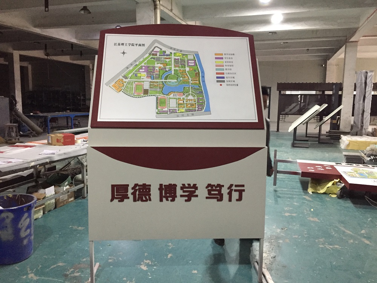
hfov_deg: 61.7
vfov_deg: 48.2
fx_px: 316
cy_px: 142
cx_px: 188
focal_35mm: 29
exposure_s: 1/17
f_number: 2.2
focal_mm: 4.15
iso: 250
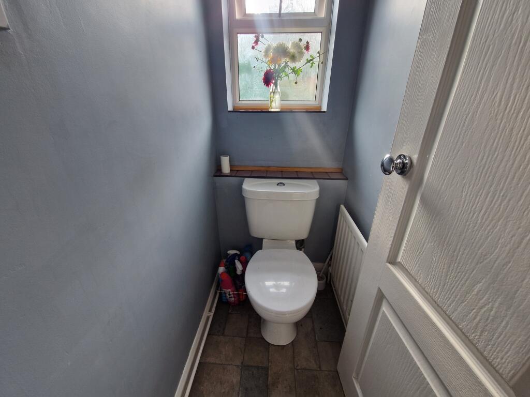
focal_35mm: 13
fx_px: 199
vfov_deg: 89.9
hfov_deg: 106.2
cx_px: 265
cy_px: 198
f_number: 2.2
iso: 64
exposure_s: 1/50
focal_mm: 2.2
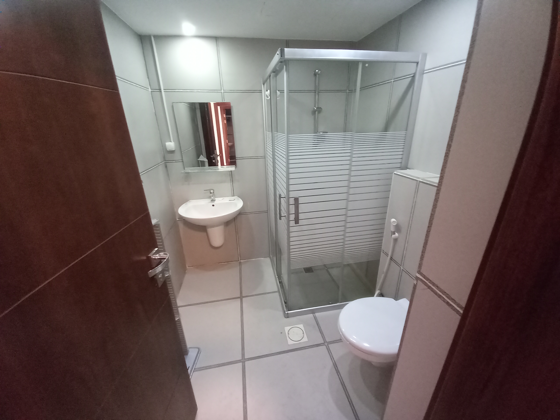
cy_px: 210
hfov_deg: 106.2
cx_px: 280
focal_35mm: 13
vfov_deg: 89.9
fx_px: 210
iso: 400
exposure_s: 1/14.3
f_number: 2.2
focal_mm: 1.13
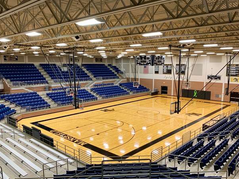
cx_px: 132
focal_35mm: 29
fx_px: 200
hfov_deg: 61.5
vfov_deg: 48.1
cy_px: 98
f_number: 1.8
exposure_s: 1/60
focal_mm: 4.25
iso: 100
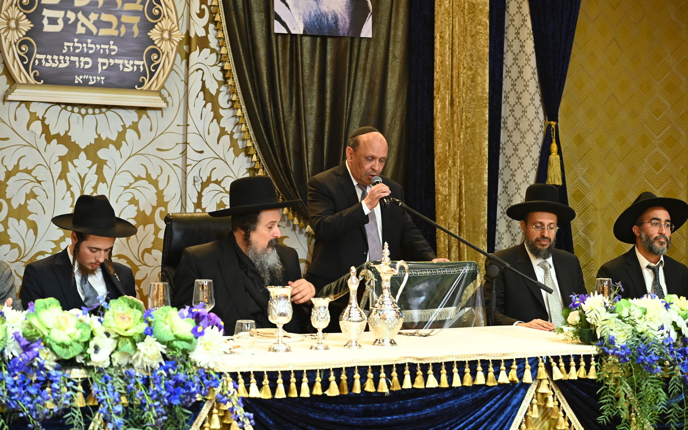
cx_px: 344
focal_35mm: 72
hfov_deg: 28.6
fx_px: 1350
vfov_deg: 18.1
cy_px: 209
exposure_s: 1/200
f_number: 4.5
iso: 2500
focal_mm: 70
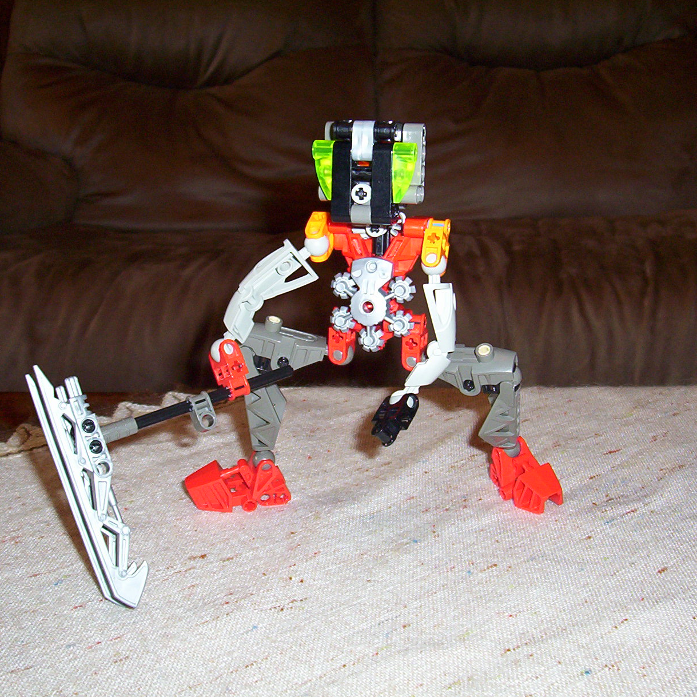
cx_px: 391
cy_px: 348
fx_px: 1162
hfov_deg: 33.4
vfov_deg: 33.4
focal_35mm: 51
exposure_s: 1/60
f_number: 2.73
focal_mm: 5.77
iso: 140
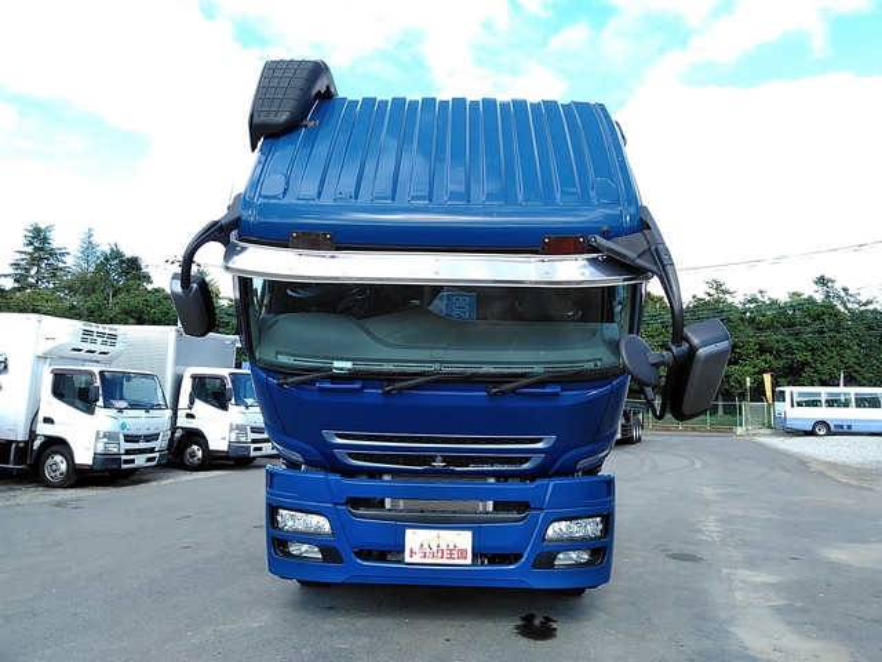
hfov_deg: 65.3
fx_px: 688
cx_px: 441
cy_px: 331
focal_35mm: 27
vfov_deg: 51.4
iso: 60
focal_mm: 3.46
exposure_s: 1/308
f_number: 2.2
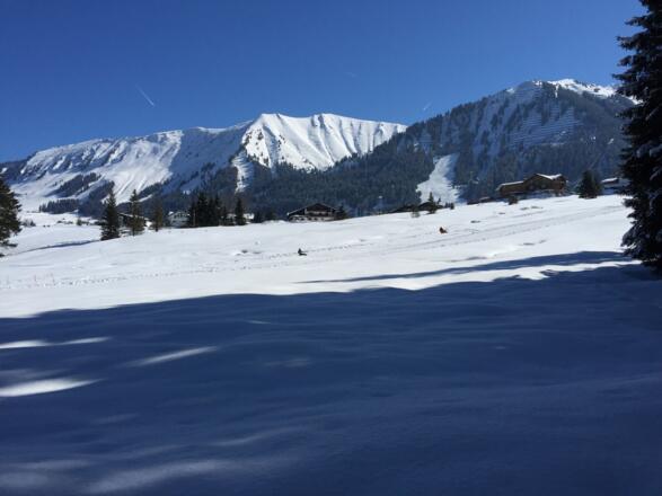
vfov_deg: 48.2
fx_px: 554
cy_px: 248
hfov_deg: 61.7
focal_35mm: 29
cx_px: 331
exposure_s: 1/6623
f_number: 2.2
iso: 32
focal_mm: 4.15
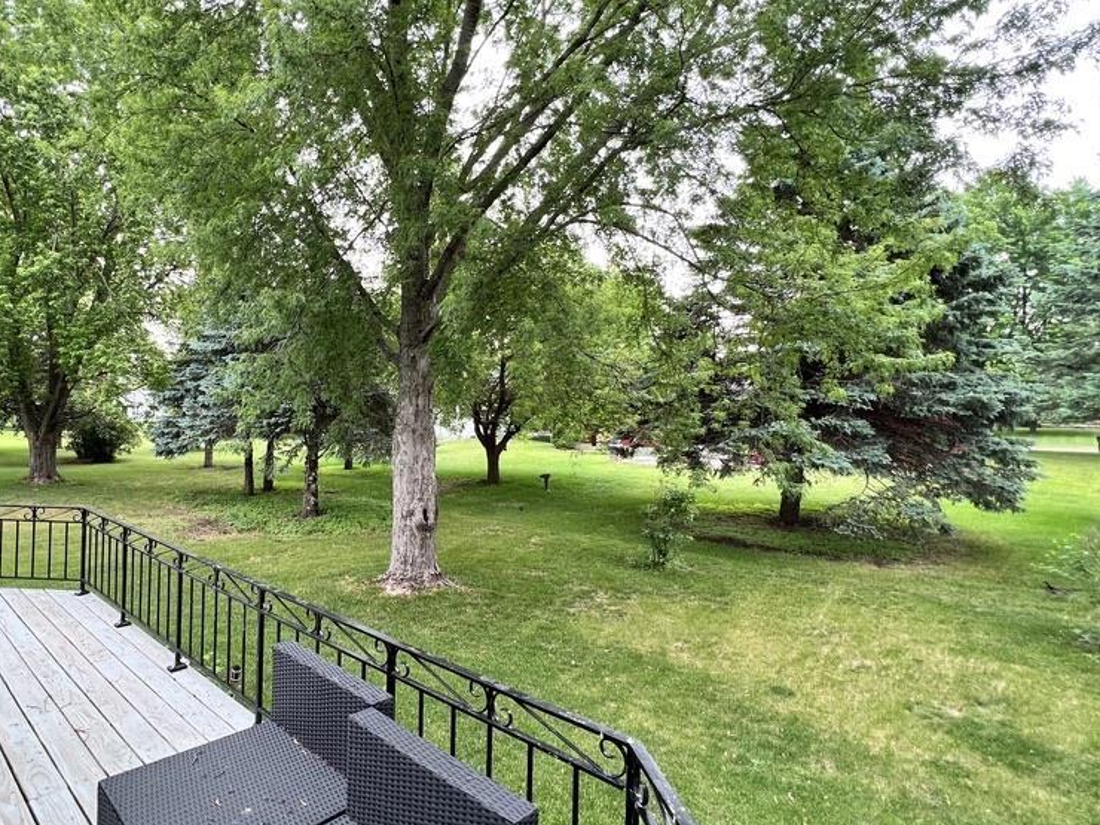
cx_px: 400
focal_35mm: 18
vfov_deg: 71.6
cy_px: 404
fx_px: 572
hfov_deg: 85.7
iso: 100
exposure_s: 1/99
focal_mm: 1.57
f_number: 1.8
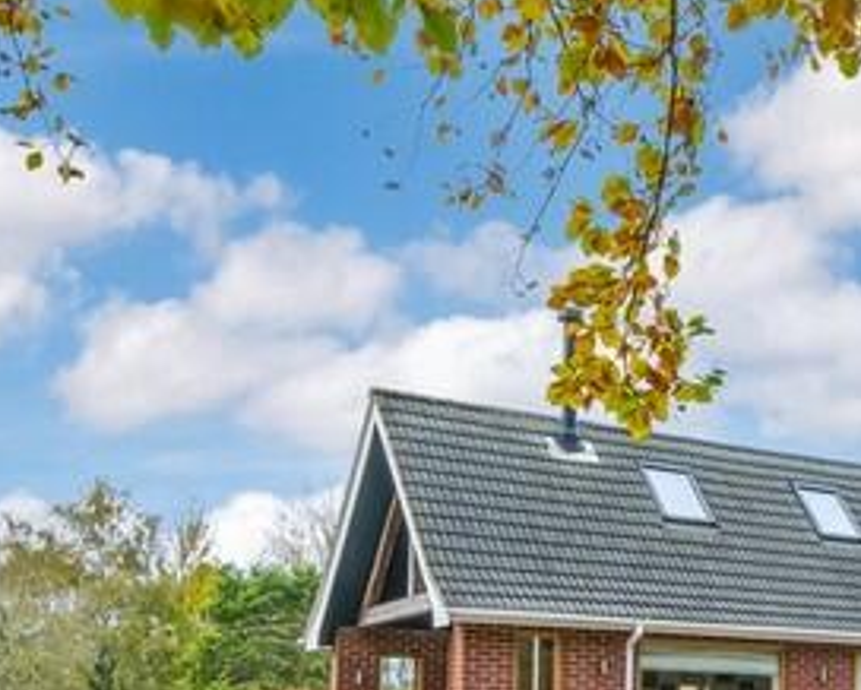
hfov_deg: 30.2
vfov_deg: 27.2
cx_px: 1032
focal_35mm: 53
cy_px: 668
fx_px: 1352
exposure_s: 1/80
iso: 160
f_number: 9
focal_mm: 10.1
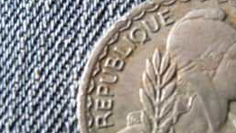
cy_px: 99
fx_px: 451
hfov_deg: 28.7
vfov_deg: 16.7
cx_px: 190
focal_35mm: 72
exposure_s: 1/100
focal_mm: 4.9
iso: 100
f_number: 3.4
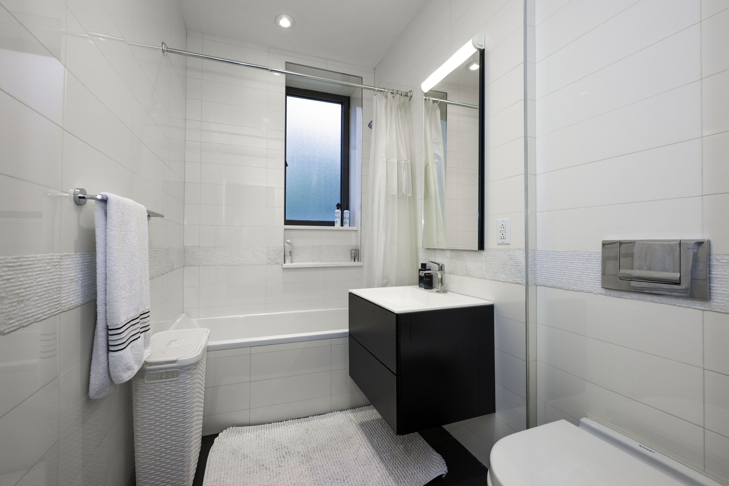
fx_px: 283
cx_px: 364
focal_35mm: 14
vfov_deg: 81.2
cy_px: 243
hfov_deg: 104.3
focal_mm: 14
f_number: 7.1
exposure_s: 1/60
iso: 800
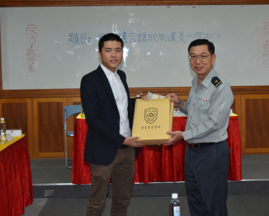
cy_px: 108
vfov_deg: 20.0
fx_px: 610
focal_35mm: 77
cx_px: 151
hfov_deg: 24.9
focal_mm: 45
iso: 560
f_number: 5.3
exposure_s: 1/60
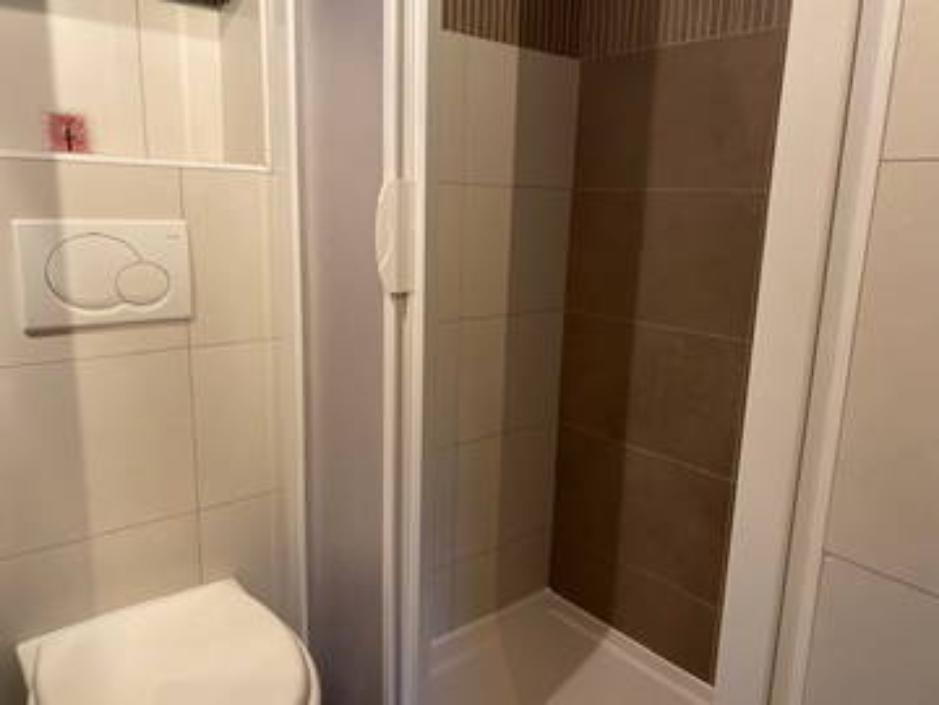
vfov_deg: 53.1
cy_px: 352
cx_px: 470
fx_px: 705
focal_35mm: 26
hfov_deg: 67.3
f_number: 1.8
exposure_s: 1/50
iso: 320
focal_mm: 4.25
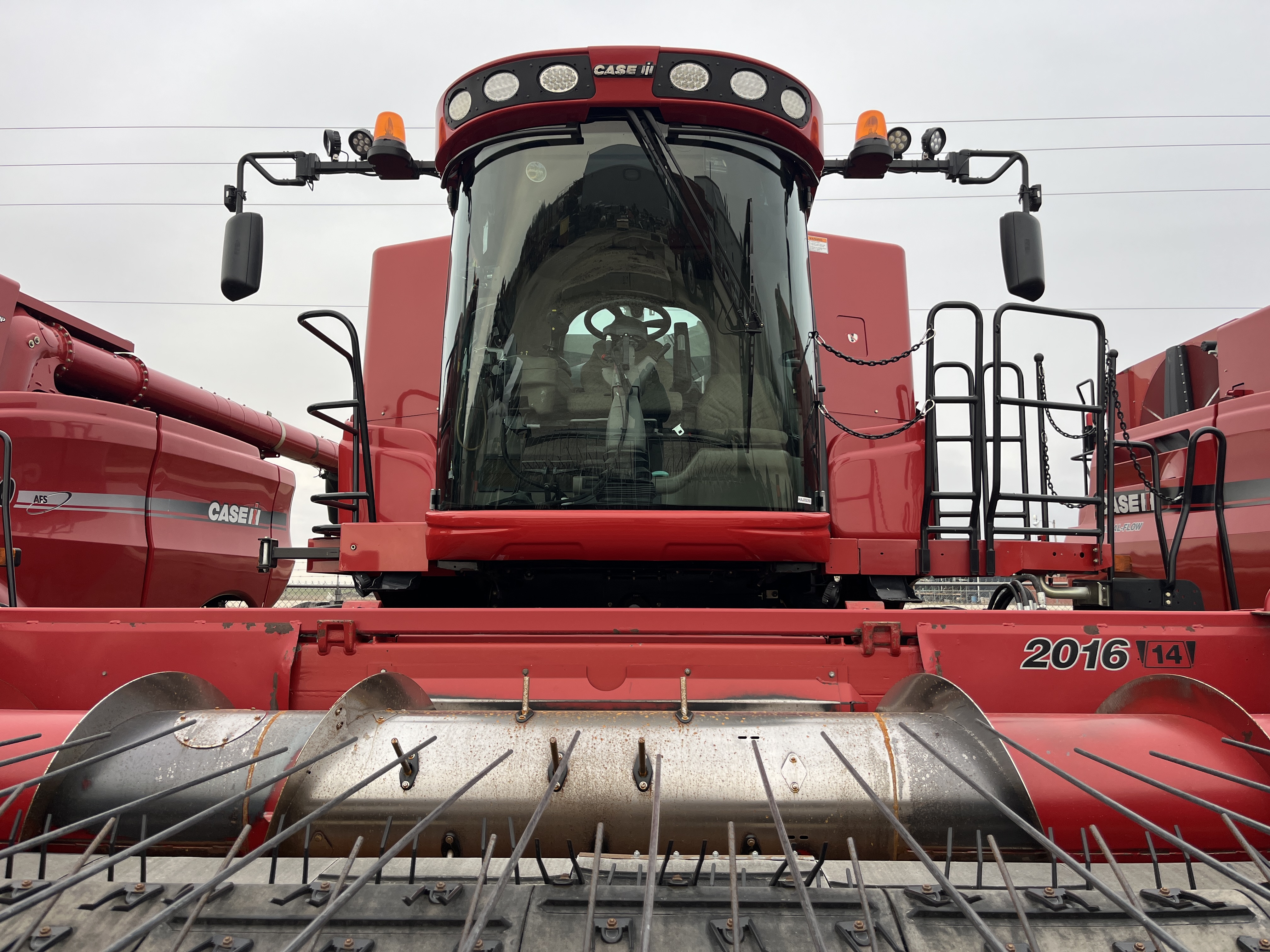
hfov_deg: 67.3
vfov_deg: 53.1
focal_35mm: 26
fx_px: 954
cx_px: 635
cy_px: 476
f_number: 1.6
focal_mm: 5.1
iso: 40
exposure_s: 1/164
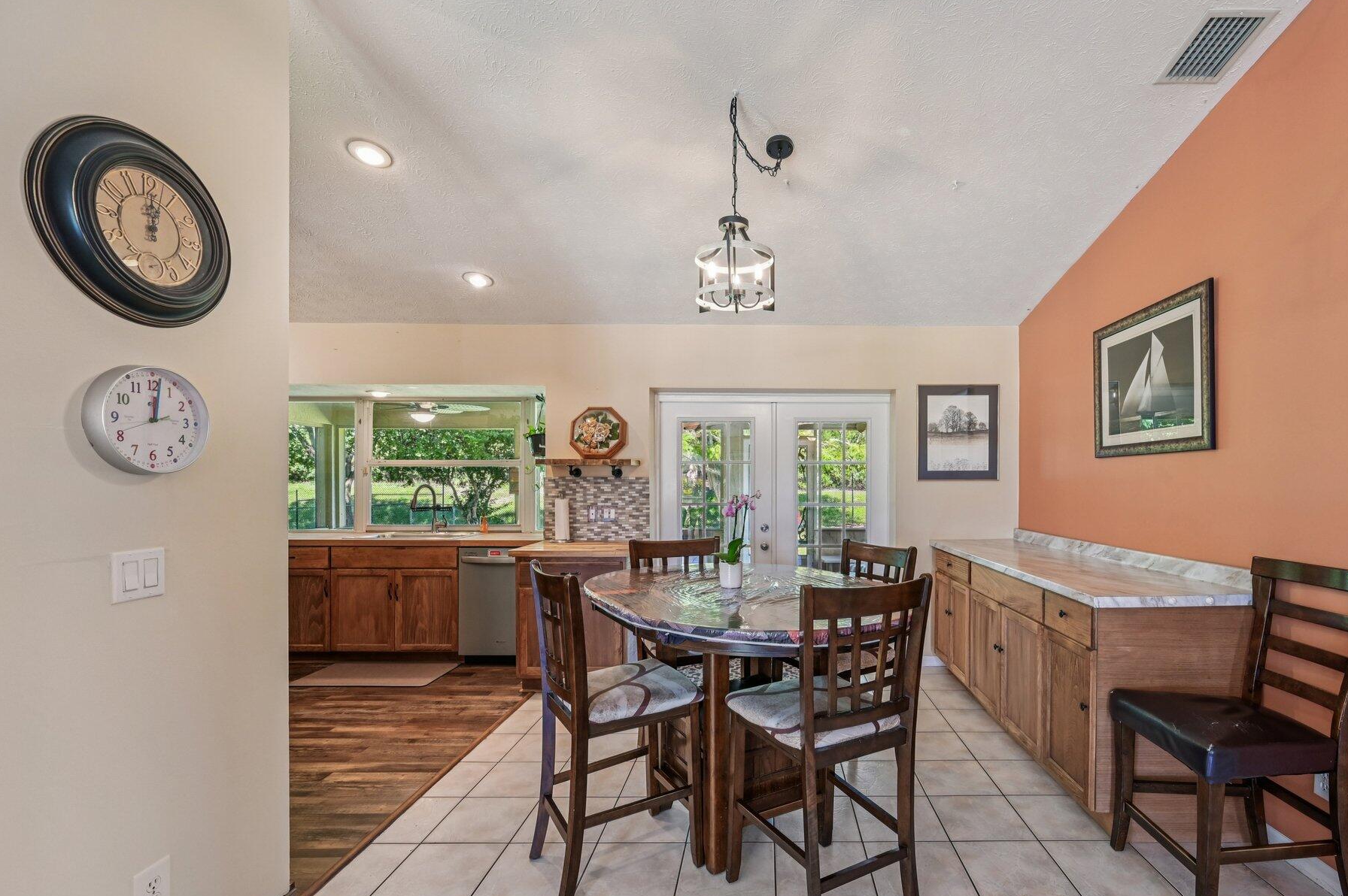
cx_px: 768
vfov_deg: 73.5
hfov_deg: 96.2
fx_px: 599
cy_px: 492
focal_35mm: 16
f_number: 8
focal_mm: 14
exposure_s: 1/20
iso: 800
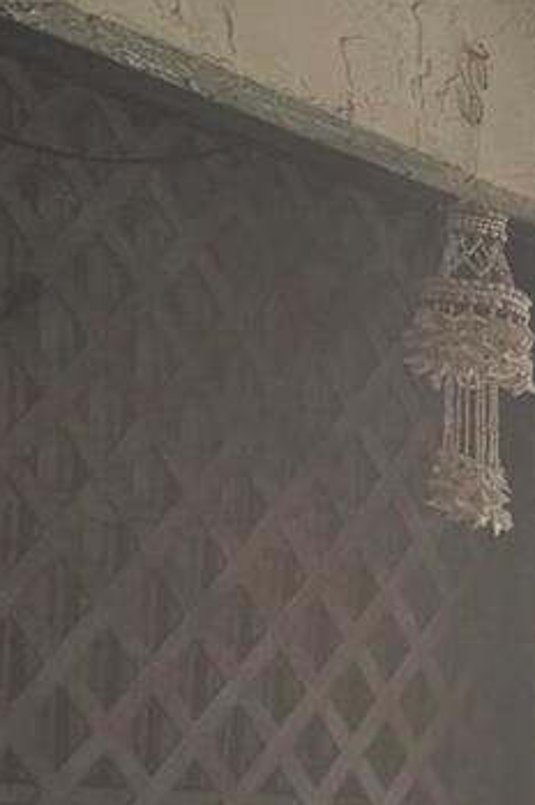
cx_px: 1234
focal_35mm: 110
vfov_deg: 16.5
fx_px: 2457
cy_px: 1308
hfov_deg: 10.8
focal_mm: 6.76
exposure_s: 1/203
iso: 160
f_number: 1.78
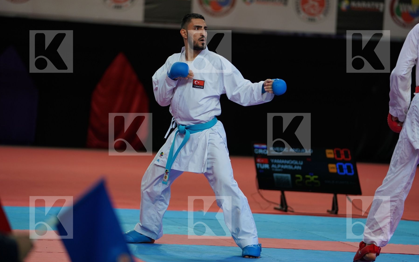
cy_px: 134
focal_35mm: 171
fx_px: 1953
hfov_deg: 12.2
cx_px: 210
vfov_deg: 7.7
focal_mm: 167
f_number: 2.8
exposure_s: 1/1000
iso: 800
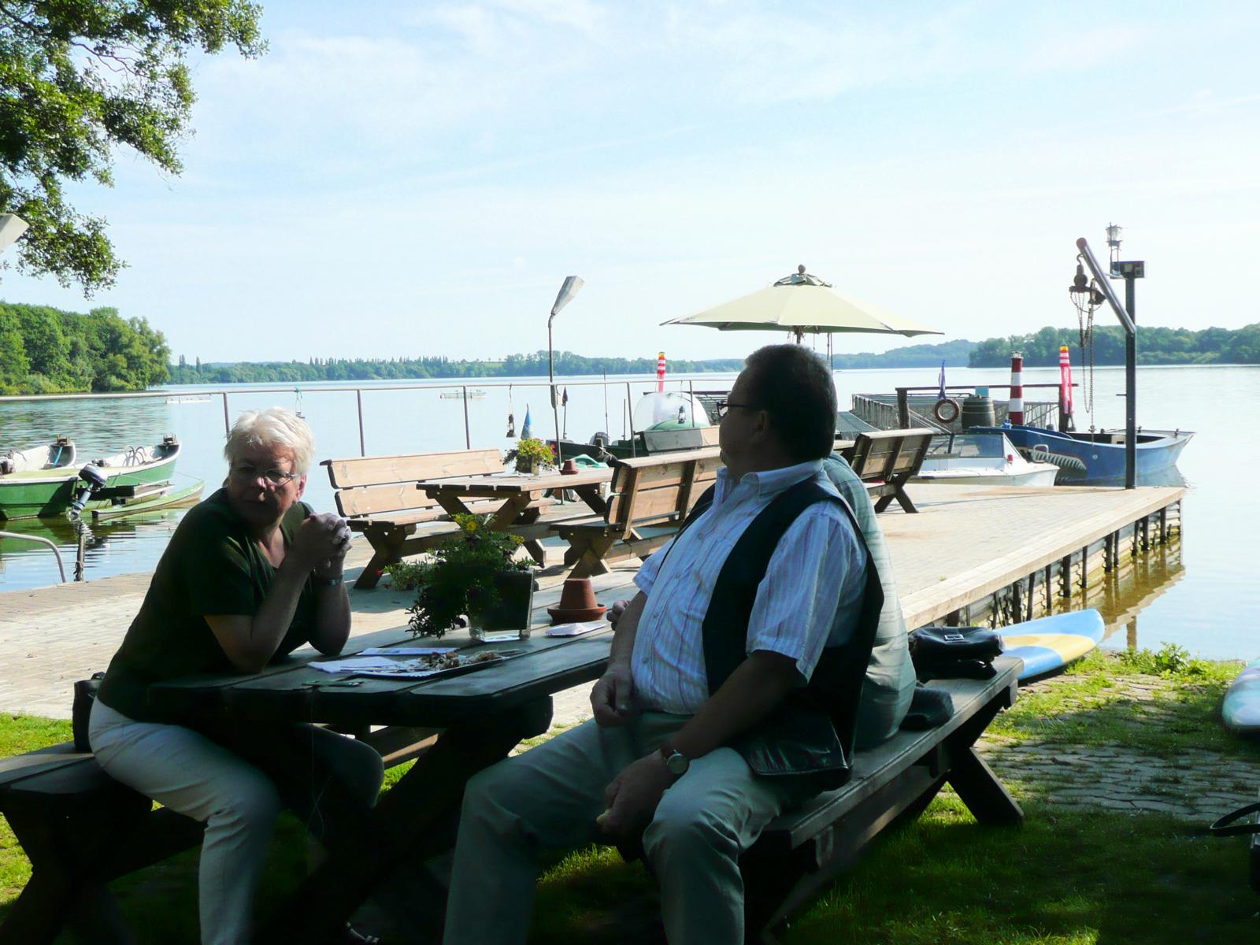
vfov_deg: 30.3
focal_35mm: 48
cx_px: 630
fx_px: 1747
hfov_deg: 39.7
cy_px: 472
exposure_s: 1/640
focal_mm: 7.8
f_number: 4.2
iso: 100
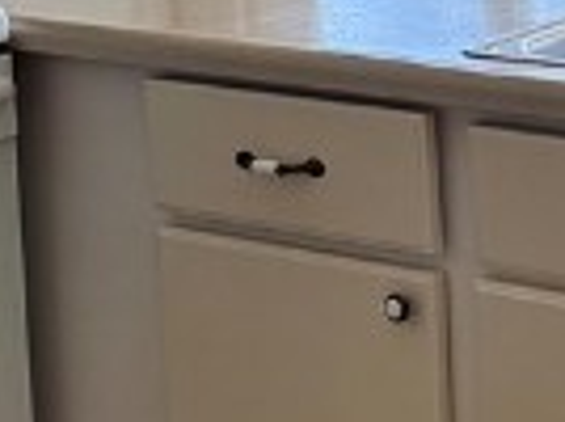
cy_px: -34
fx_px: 2998
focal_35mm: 184
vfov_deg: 8.0
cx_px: 502
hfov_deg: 10.7
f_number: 1.78
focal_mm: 6.76
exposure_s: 1/282
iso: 80
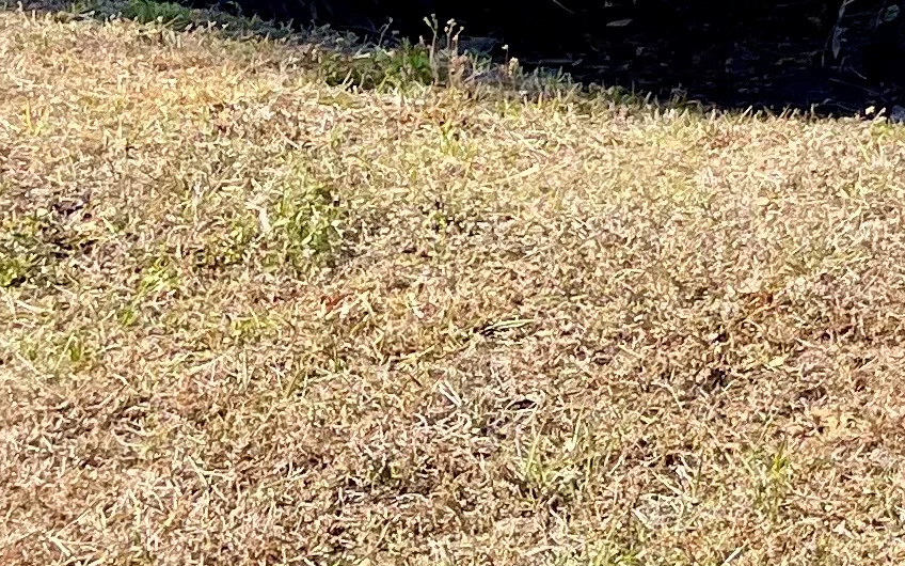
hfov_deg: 14.1
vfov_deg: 9.9
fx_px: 3108
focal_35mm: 126
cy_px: -427
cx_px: 1784
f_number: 1.6
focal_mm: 5.1
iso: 32
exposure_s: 1/2165
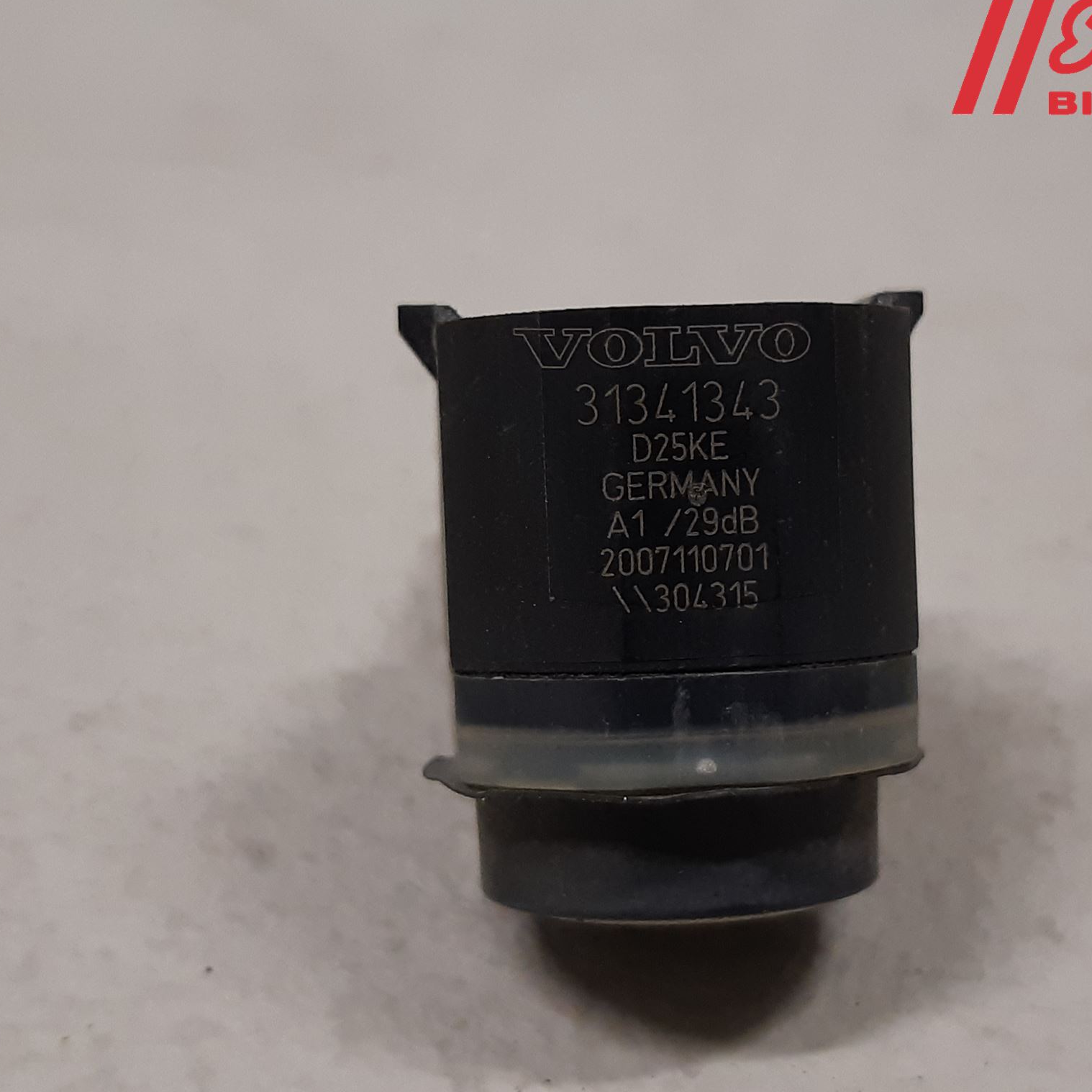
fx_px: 1106
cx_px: 657
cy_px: 545
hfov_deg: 52.2
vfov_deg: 52.5
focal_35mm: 31
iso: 125
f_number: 1.7
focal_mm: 3.93
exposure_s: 1/60
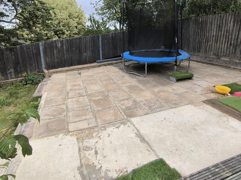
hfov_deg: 78.9
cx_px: 114
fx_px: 146
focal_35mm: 21
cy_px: 69
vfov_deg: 62.7
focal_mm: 1.65
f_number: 2.2
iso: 50
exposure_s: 1/700
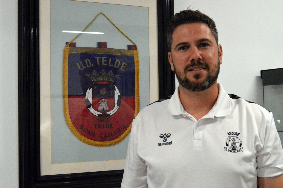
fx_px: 412
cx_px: 142
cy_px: 94
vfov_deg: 25.7
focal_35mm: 52
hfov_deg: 37.9
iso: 6400
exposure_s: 1/160
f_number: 10
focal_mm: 35
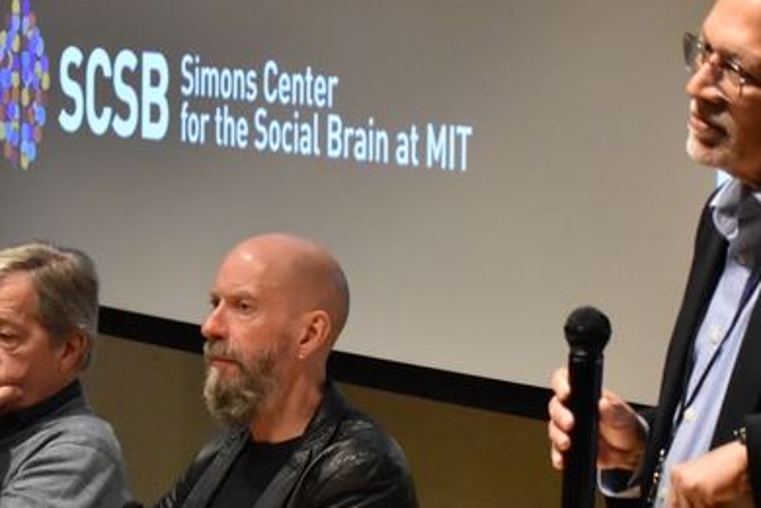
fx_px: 5115
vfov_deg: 5.7
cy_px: 381
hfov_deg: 8.5
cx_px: 2
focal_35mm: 242
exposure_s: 1/125
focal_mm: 70
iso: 4500
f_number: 4.5
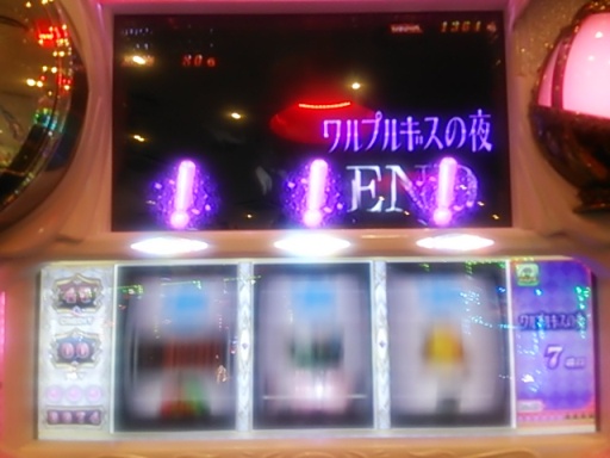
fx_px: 529
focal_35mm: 30
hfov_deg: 60.0
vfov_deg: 46.8
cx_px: 305
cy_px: 229
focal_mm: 4.06
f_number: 1.94
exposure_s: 1/44
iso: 80
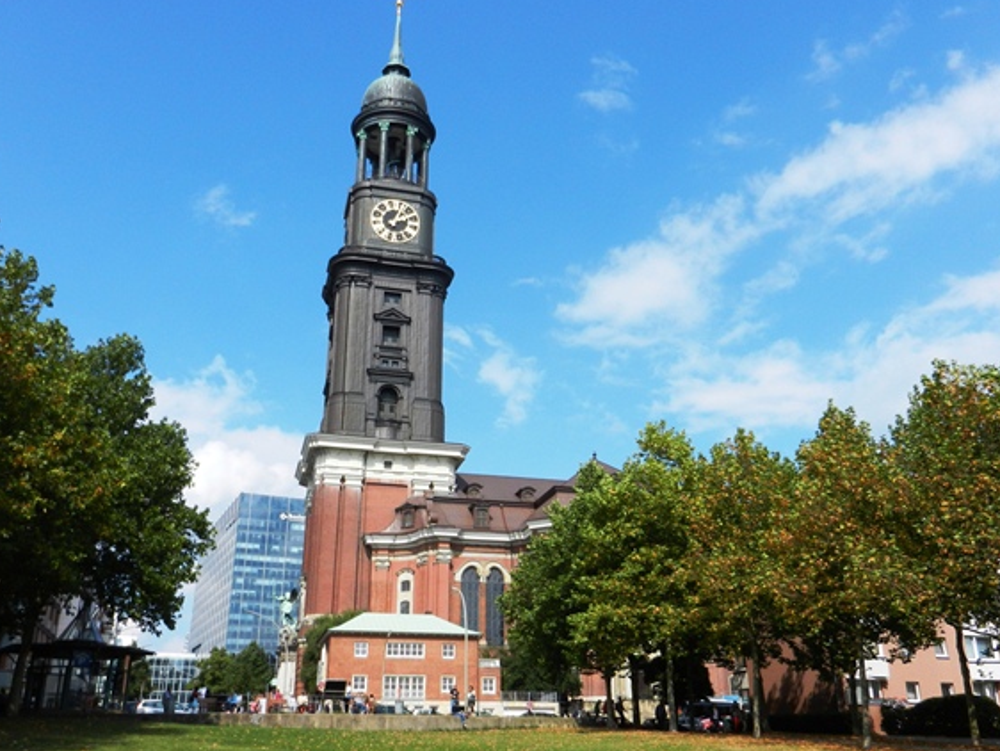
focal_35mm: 33
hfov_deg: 55.3
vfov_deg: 43.0
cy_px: 386
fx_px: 954
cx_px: 514
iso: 160
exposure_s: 1/1600
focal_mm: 5.1
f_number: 3.6
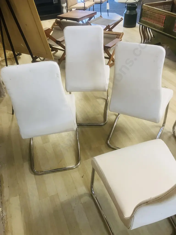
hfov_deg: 49.7
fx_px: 190
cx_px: 88
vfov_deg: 63.4
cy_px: 118
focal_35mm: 28
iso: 160
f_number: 1.8
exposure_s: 1/50
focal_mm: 3.99
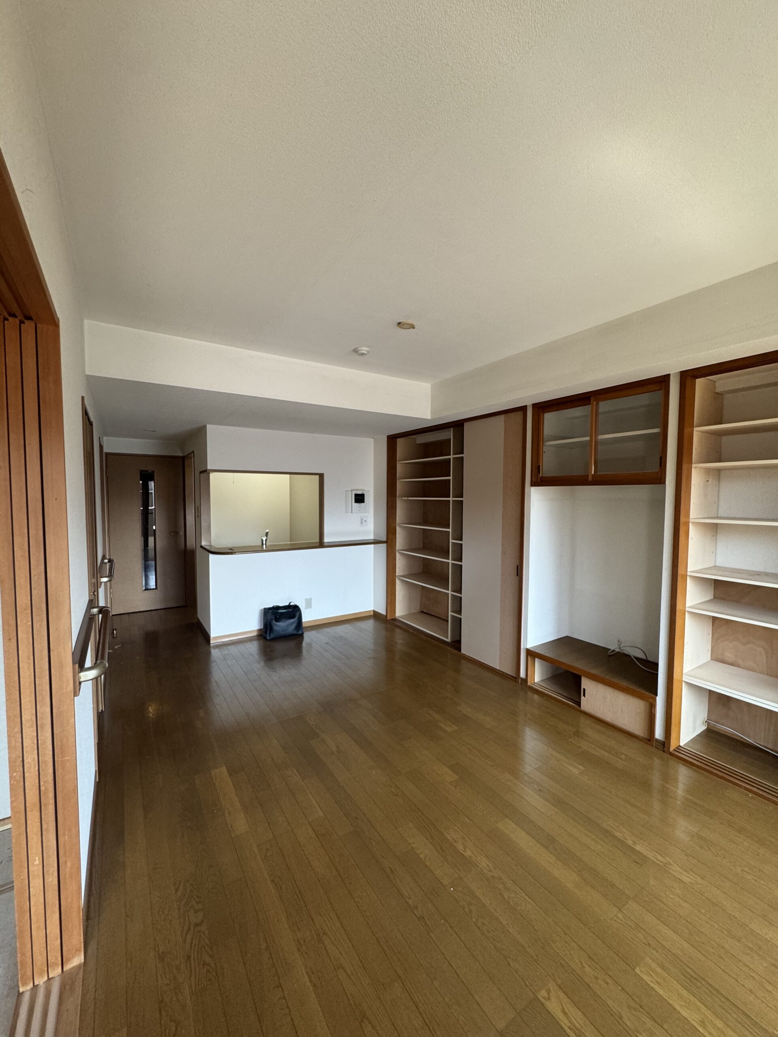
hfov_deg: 85.7
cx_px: 389
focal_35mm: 14
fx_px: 420
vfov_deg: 102.1
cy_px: 518
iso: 200
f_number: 2.2
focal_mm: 2.22
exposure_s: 1/99
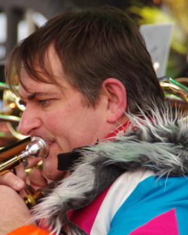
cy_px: 118
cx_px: 61
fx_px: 2971
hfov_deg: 3.6
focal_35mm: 427
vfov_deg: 4.5
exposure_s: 1/250
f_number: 6.3
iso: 3200
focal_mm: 200
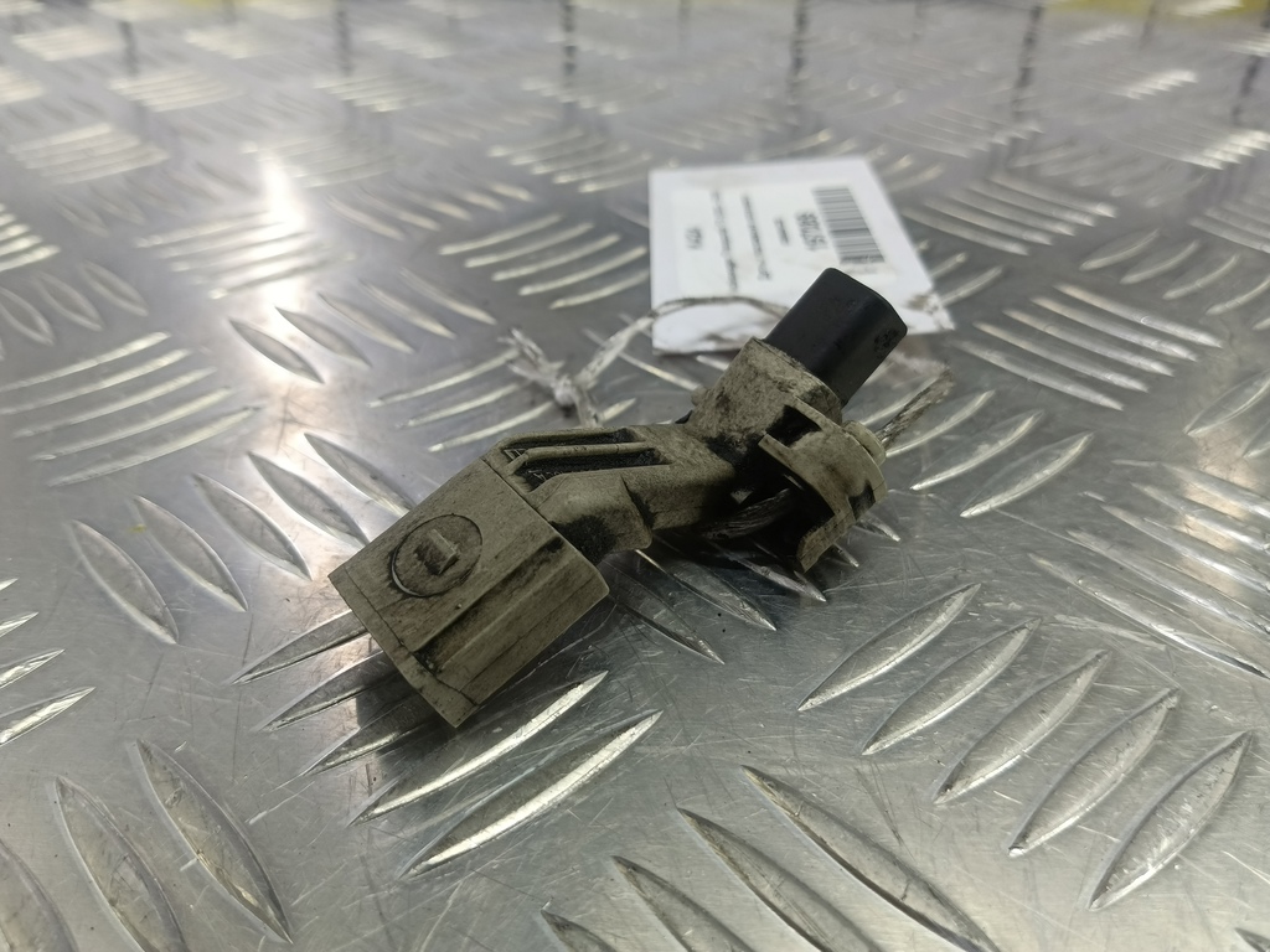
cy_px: 476
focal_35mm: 23
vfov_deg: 58.9
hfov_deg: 73.9
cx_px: 635
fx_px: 844
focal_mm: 4.11
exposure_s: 1/50
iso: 124
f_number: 1.6
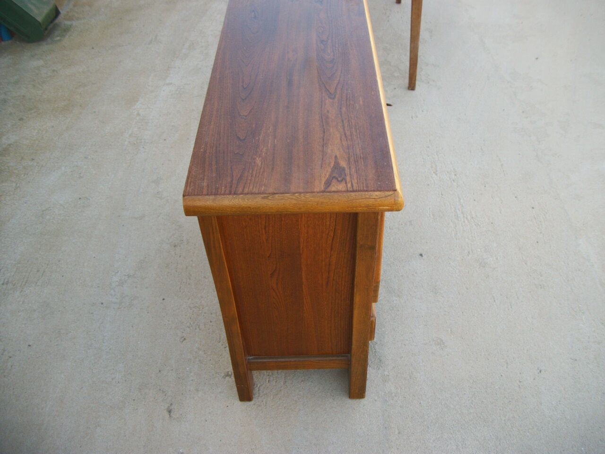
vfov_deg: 44.2
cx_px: 302
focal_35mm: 32
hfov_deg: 56.8
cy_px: 227
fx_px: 559
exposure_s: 1/250
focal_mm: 5.7
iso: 80
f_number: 2.9
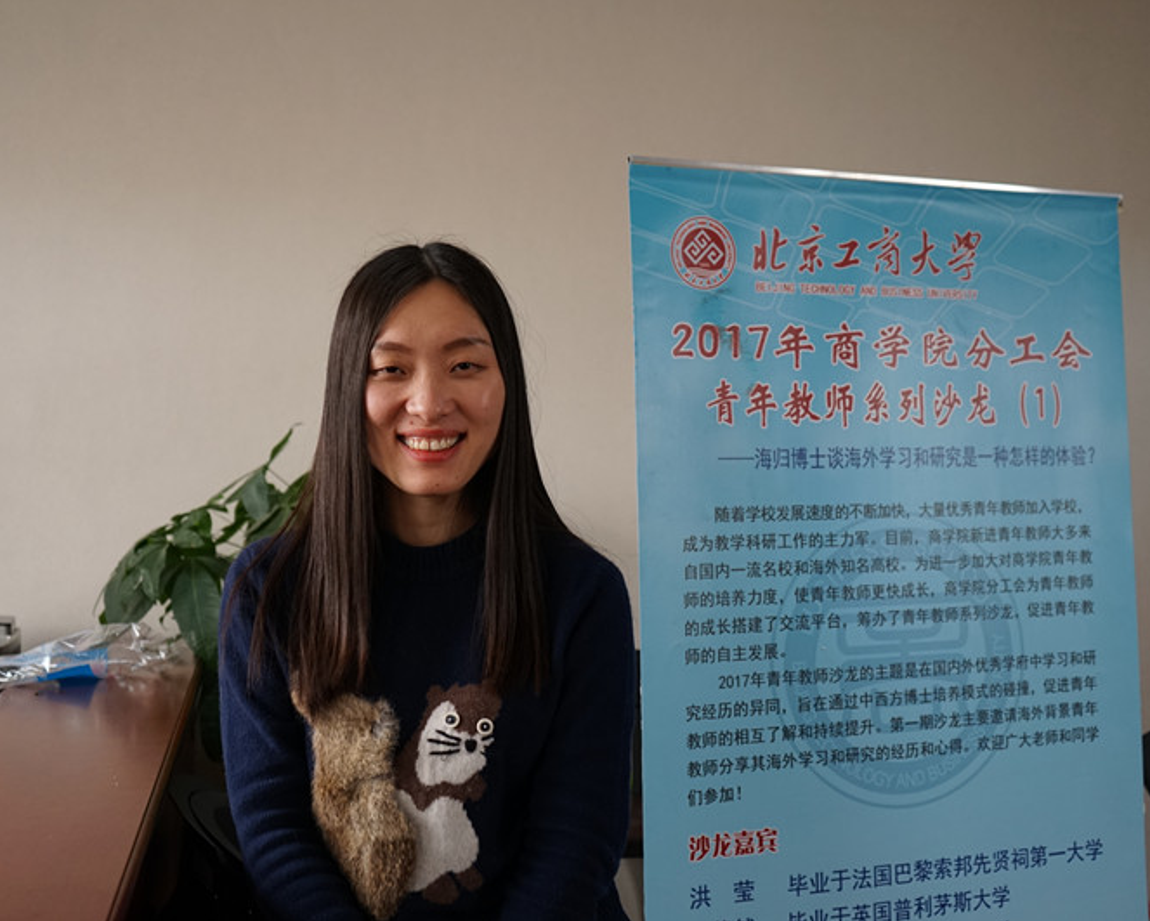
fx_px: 1464
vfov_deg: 34.9
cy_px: 460
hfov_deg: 42.8
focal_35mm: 43
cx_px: 621
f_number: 4
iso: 800
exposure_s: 1/160
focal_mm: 38
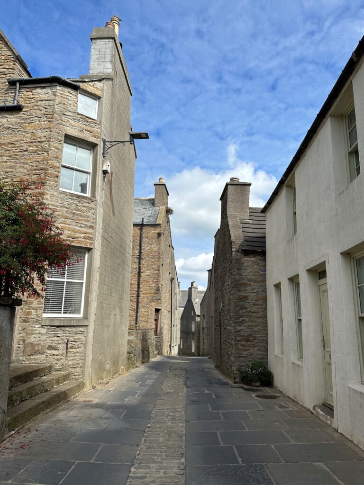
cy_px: 242
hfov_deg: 56.8
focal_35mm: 24
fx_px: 336
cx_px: 182
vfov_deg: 71.6
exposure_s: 1/4762
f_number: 1.78
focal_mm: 6.86
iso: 80
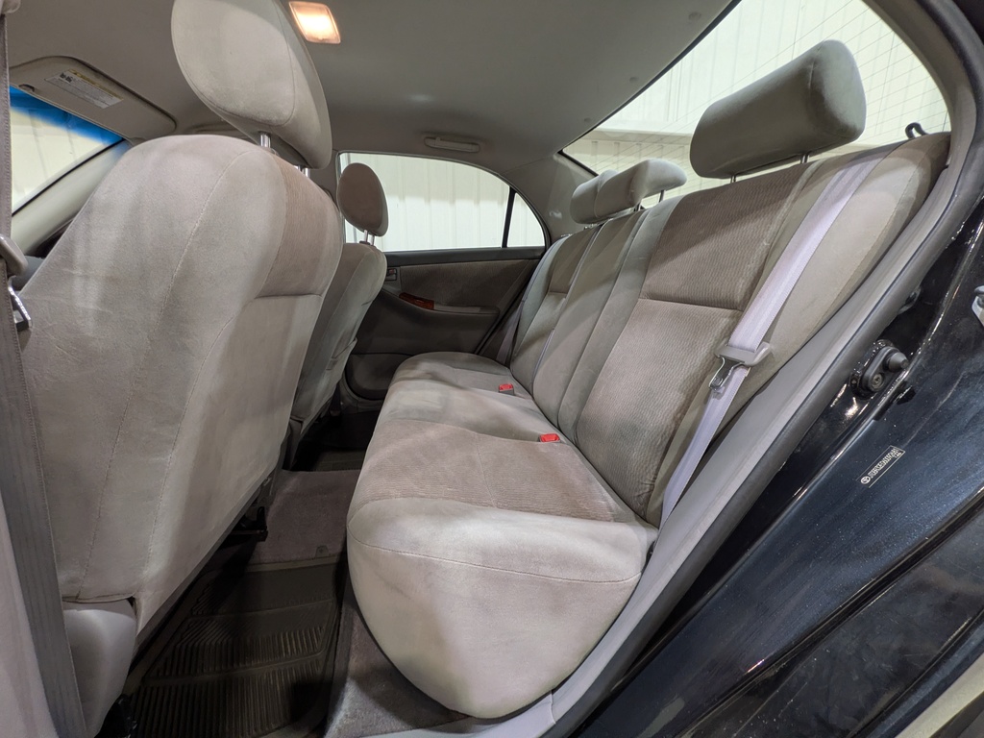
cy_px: 369
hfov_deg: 102.1
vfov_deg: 85.7
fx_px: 398
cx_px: 492
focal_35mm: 14
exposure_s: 1/33.3
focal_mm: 1.83
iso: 93
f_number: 2.2
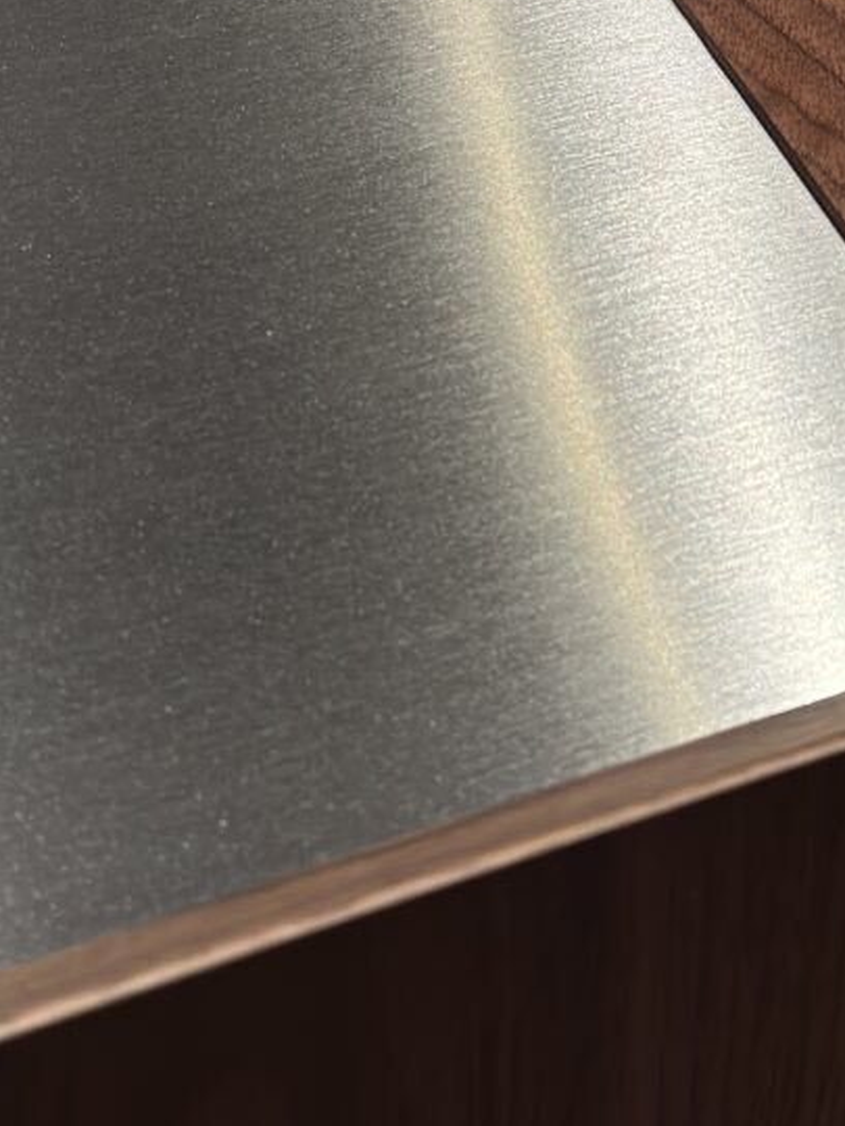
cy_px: 336
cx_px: 632
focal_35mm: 91
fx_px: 2962
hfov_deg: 16.2
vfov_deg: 21.4
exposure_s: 1/119
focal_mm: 6.86
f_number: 1.78
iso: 64
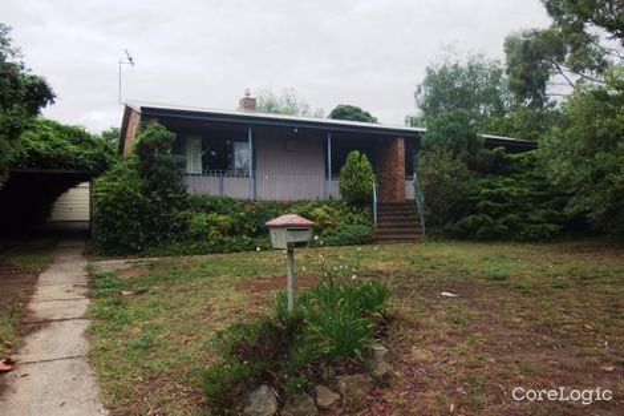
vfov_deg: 49.5
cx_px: 312
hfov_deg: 69.4
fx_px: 450
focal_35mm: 26
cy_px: 208
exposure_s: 1/250
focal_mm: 4.7
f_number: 2.5
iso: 100
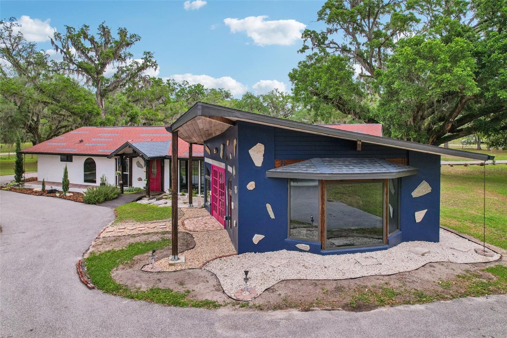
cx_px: 254
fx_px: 310
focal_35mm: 22
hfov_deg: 78.6
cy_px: 169
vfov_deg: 57.2
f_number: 2.8
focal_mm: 8.4
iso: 100
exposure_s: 1/1600
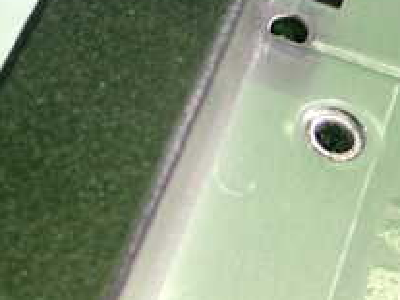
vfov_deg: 16.3
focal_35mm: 87
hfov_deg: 20.4
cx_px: -135
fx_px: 1005
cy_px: -58
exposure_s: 1/30
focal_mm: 5.4
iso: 320
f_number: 2.3
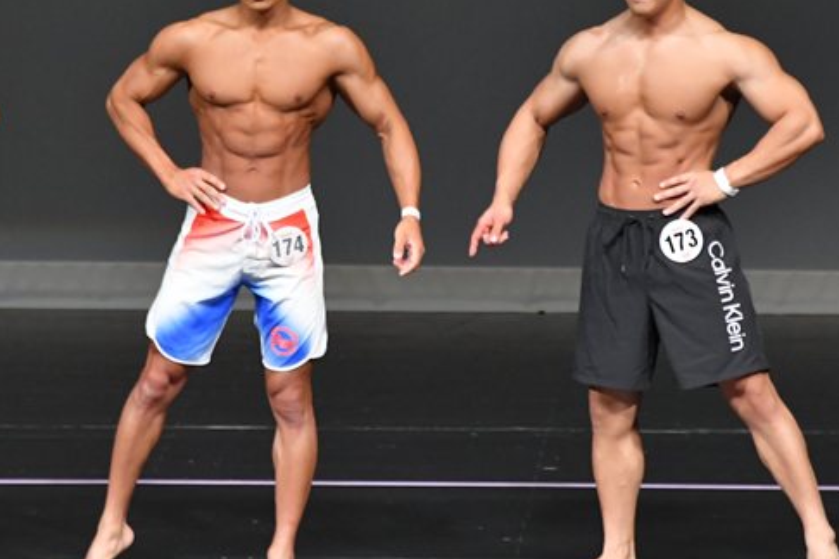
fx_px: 11698
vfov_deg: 2.7
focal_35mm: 502
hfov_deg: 4.1
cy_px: 245
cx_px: 415
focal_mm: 210
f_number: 5.6
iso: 4000
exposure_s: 1/400
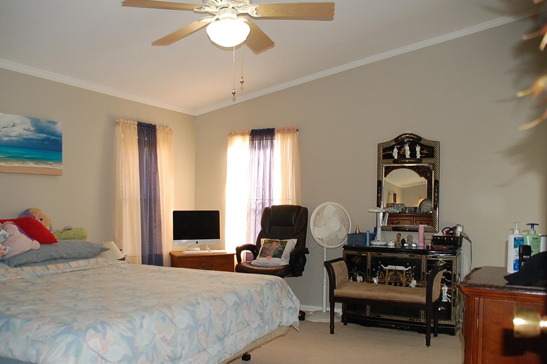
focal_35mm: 34
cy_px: 205
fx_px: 516
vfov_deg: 38.7
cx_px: 264
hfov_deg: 55.8
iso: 400
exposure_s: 1/60
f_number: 3.8
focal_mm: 20
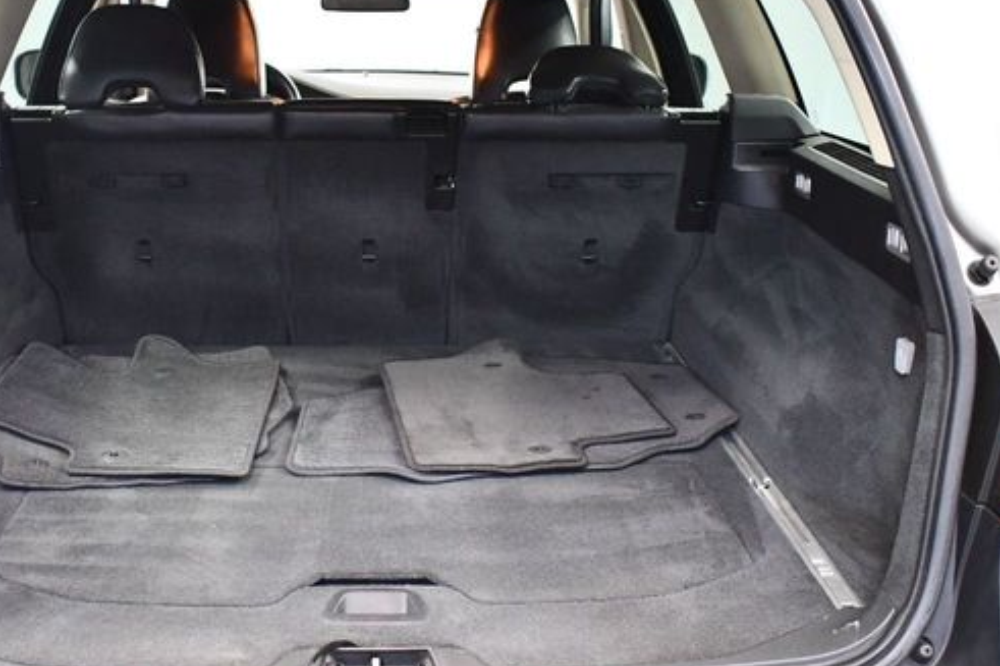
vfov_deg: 28.6
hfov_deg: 41.8
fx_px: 1305
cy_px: 347
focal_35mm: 47
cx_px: 411
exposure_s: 1/60
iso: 4000
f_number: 3.5
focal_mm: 18
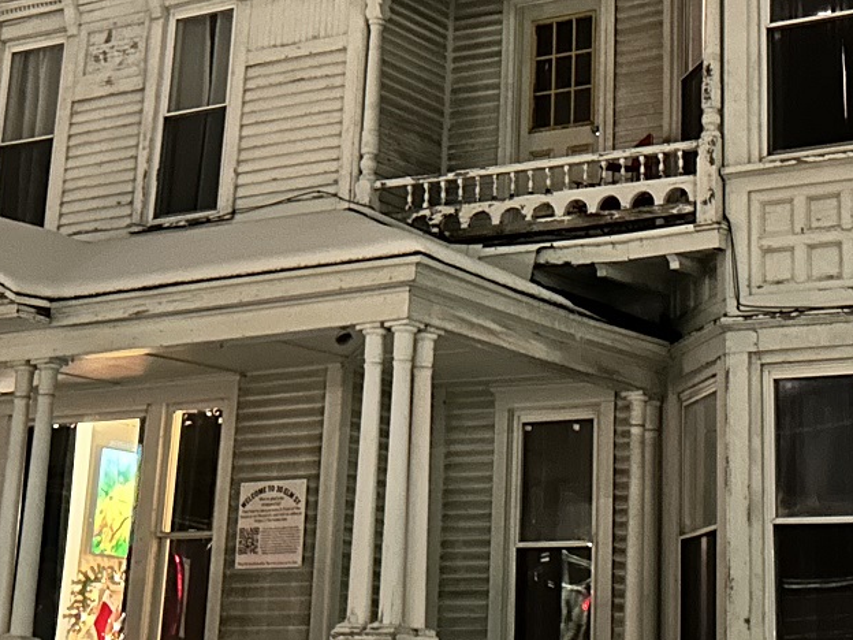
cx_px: 515
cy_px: 5
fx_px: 2070
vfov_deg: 17.2
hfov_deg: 23.2
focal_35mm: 84
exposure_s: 1/9
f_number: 1.5
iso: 1250
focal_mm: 5.7
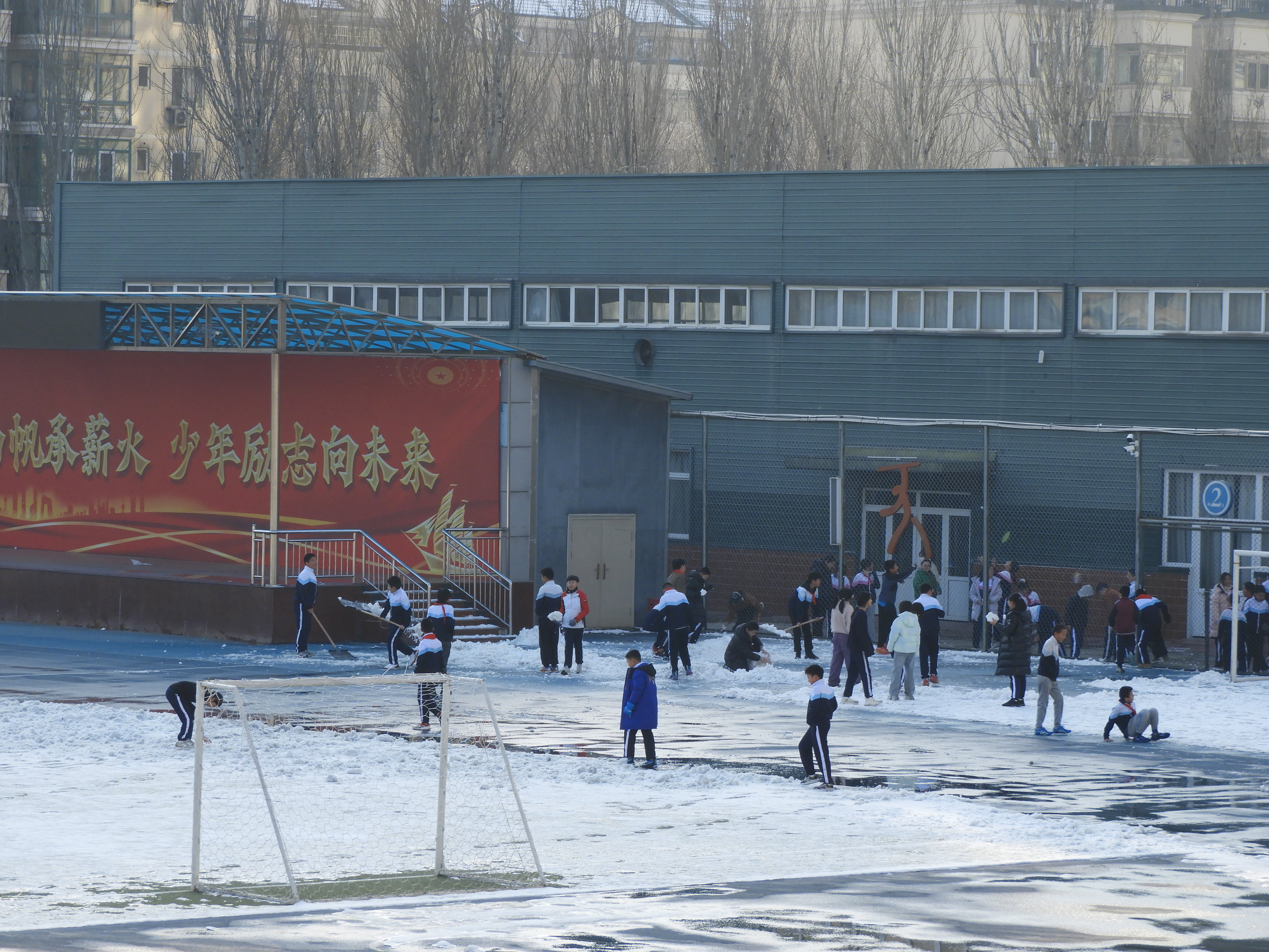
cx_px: 634
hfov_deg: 13.2
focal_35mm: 150
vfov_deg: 9.9
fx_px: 5499
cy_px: 476
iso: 100
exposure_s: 1/320
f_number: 5.2
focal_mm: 26.9
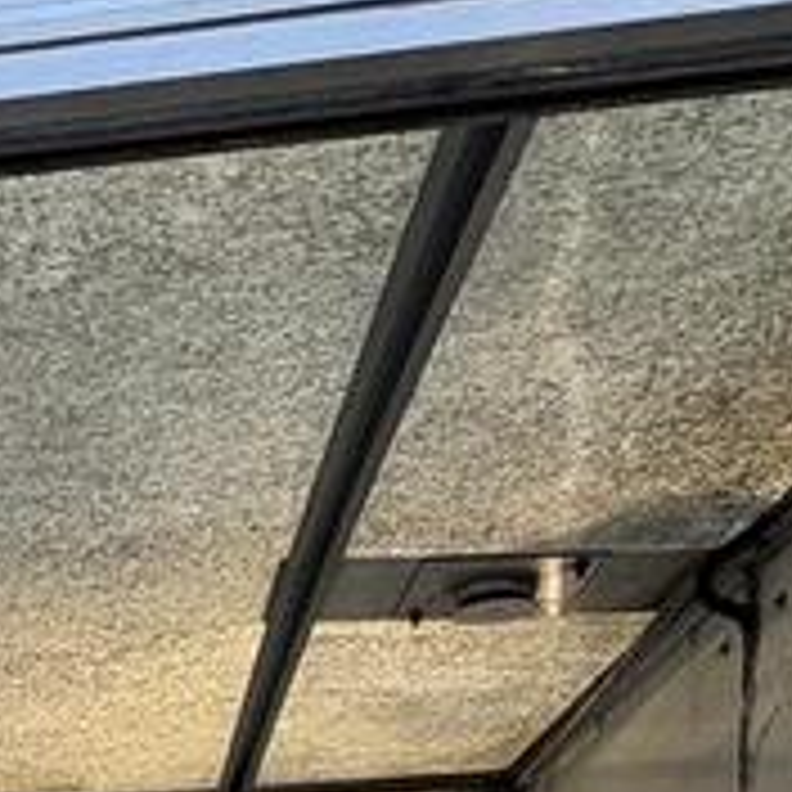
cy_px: 1426
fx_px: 1631
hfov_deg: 25.1
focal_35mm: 63
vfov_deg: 19.9
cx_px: -108
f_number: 2.2
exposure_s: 1/149
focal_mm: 2.22
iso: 40
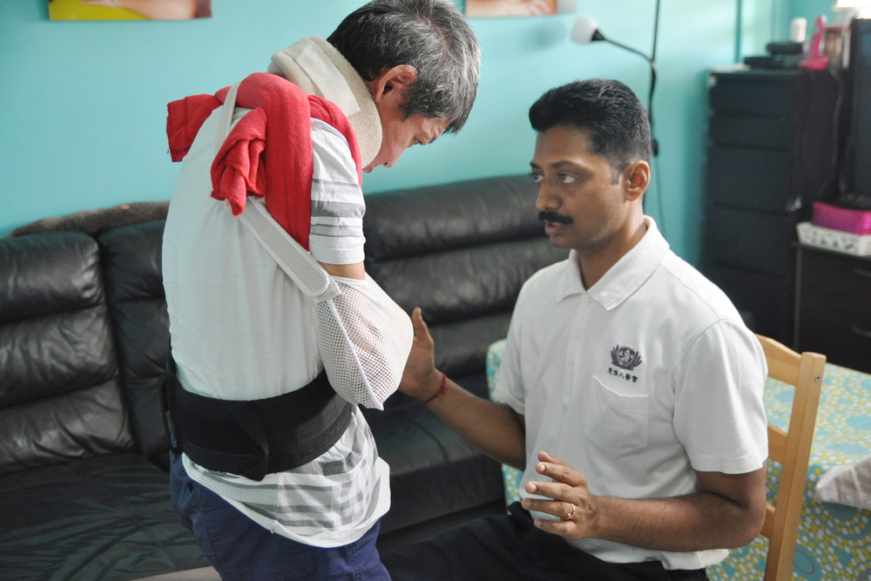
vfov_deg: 29.0
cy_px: 290
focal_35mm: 46
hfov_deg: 42.3
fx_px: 1125
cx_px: 436
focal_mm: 31
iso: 800
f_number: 3.5
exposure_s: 1/40
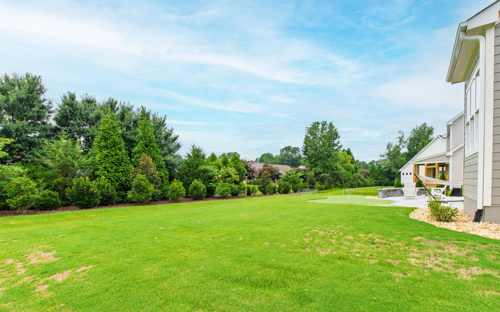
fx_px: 218
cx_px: 251
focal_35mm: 16
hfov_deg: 97.8
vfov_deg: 71.1
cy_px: 170
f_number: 8
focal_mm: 10
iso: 100
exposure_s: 1/125
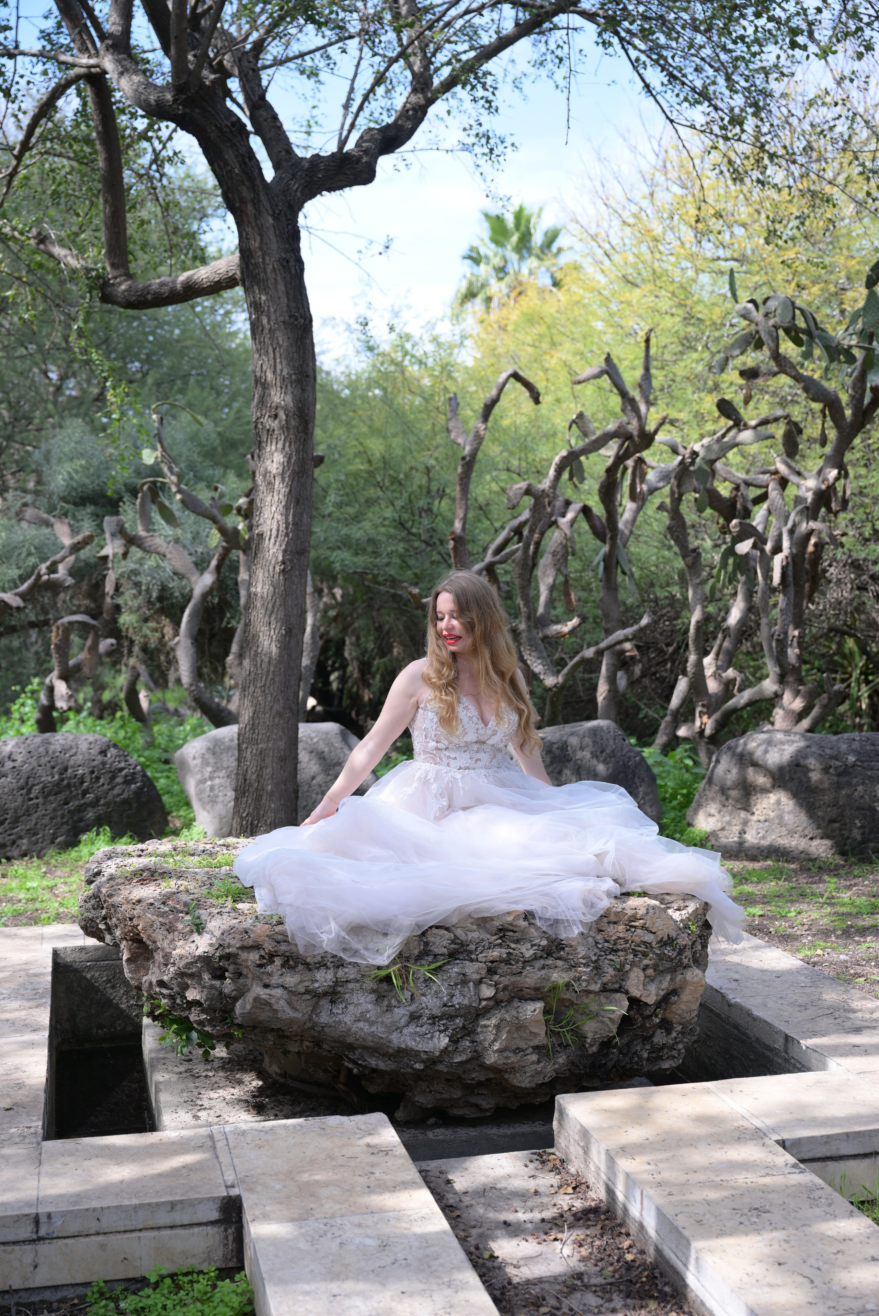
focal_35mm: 41
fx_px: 1500
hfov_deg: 32.7
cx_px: 440
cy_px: 658
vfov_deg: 47.4
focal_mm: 41
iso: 125
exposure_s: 1/400
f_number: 3.5
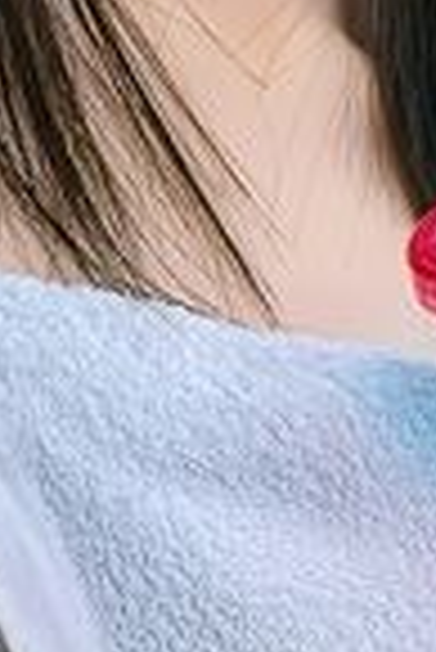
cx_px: 238
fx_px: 9532
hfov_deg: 2.6
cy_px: 603
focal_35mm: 526
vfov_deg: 3.9
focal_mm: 85
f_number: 2.2
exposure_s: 1/250
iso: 100
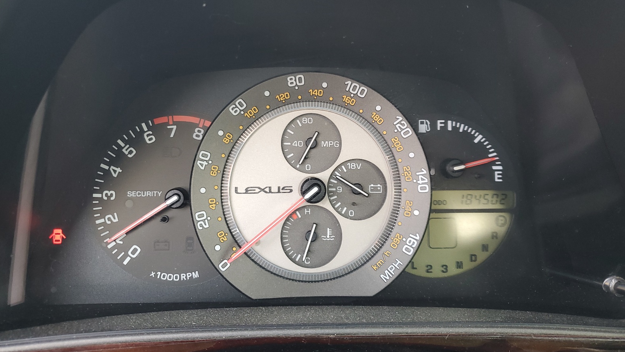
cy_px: 146
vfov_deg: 40.0
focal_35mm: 29
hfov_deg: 66.1
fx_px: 481
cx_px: 310
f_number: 1.5
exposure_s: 1/60.2
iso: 58
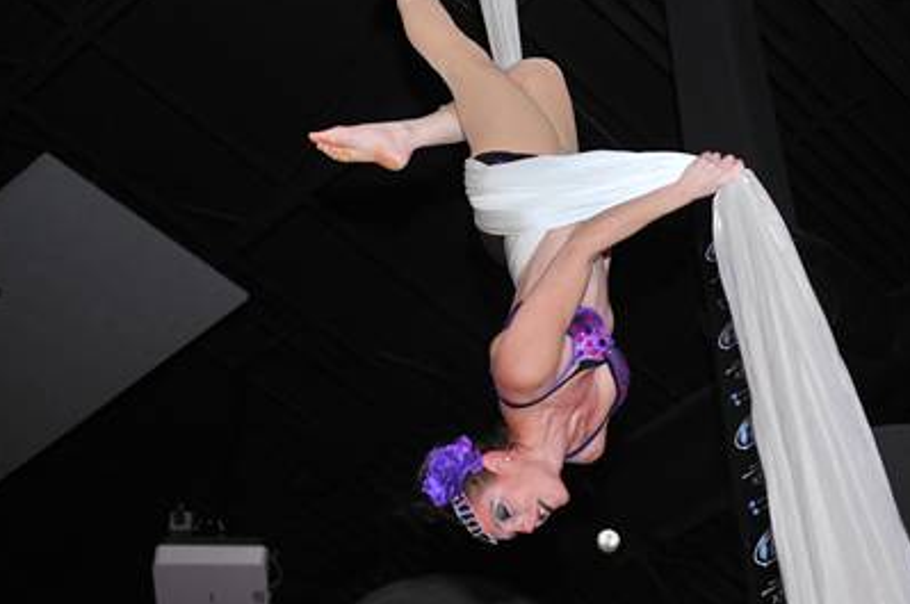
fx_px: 1742
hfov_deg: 29.2
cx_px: 527
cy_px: 258
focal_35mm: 69
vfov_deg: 19.7
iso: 1000
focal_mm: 50
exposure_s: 1/100
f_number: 3.2
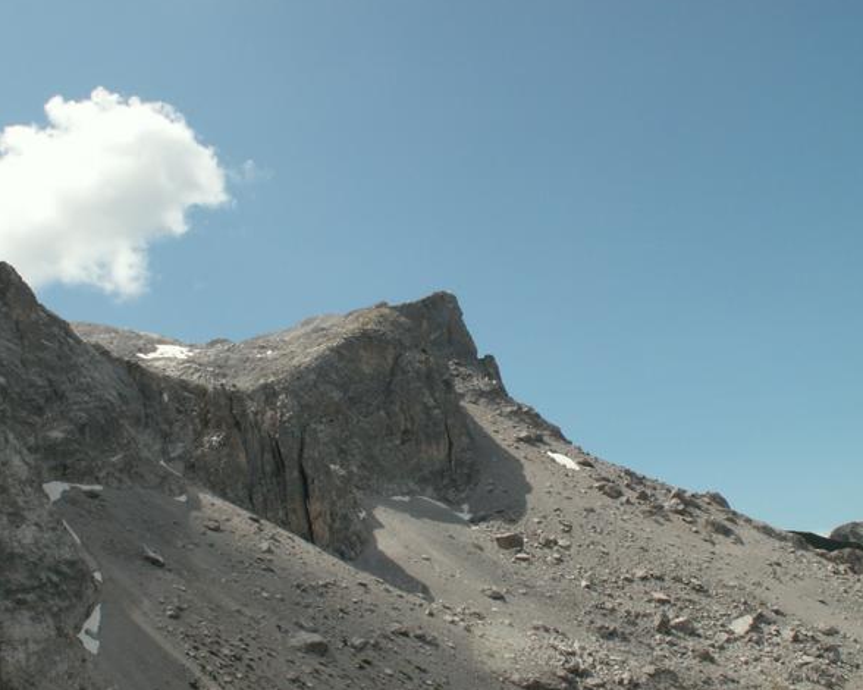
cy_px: 344
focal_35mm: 51
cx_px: 396
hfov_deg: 36.6
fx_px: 1302
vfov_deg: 29.7
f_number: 8
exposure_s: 1/200
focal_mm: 8.01
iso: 50
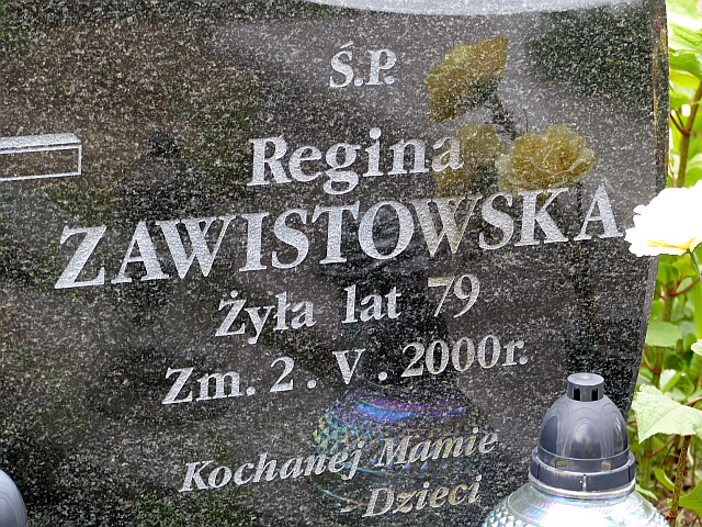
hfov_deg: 13.4
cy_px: 264
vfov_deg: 10.1
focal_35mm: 147
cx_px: 351
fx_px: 2981
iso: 125
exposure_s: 1/80
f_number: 2.8
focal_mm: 26.5
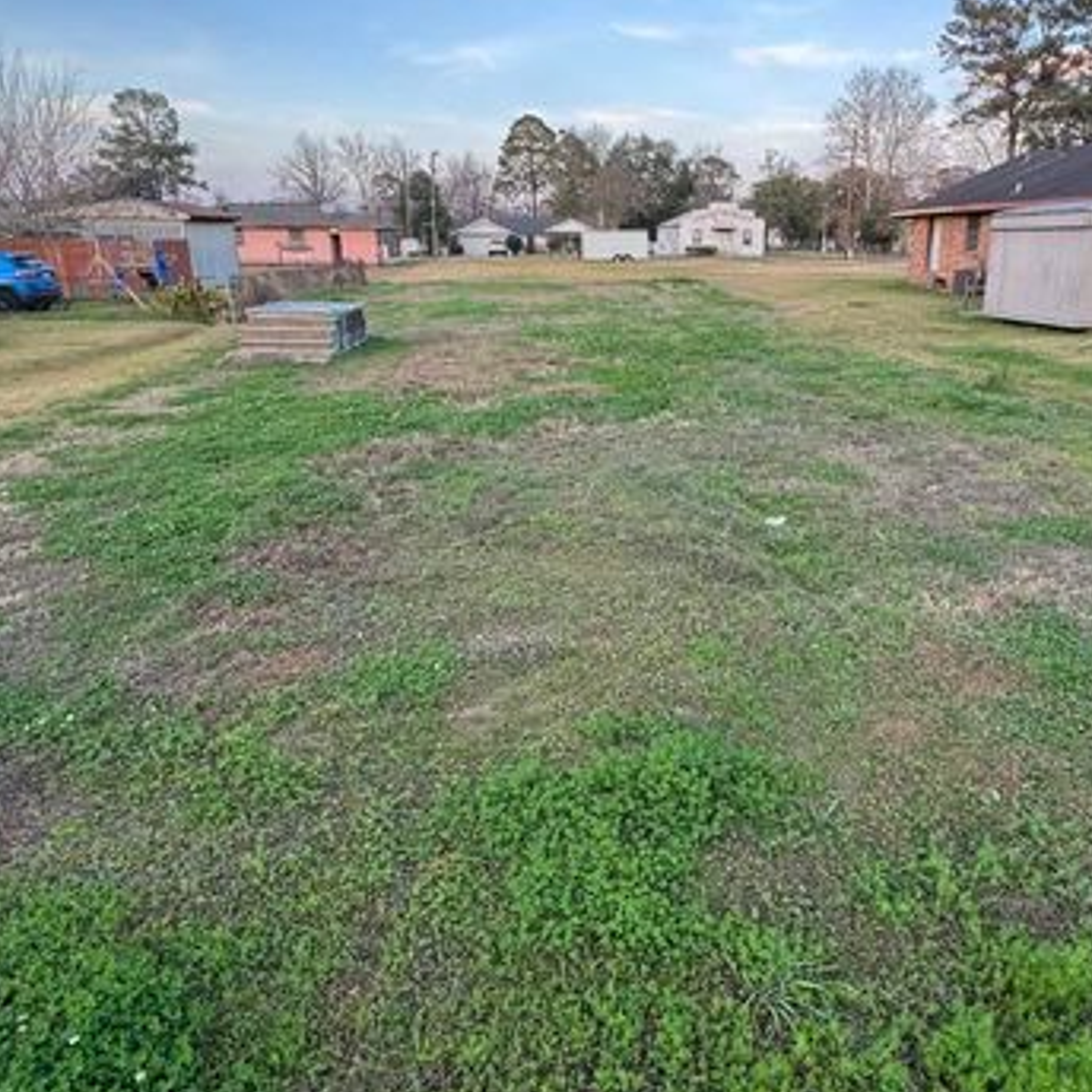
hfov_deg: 64.4
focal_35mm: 24
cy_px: 497
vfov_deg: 64.9
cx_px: 654
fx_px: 857
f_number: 2.2
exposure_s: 1/99
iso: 64
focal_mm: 2.22
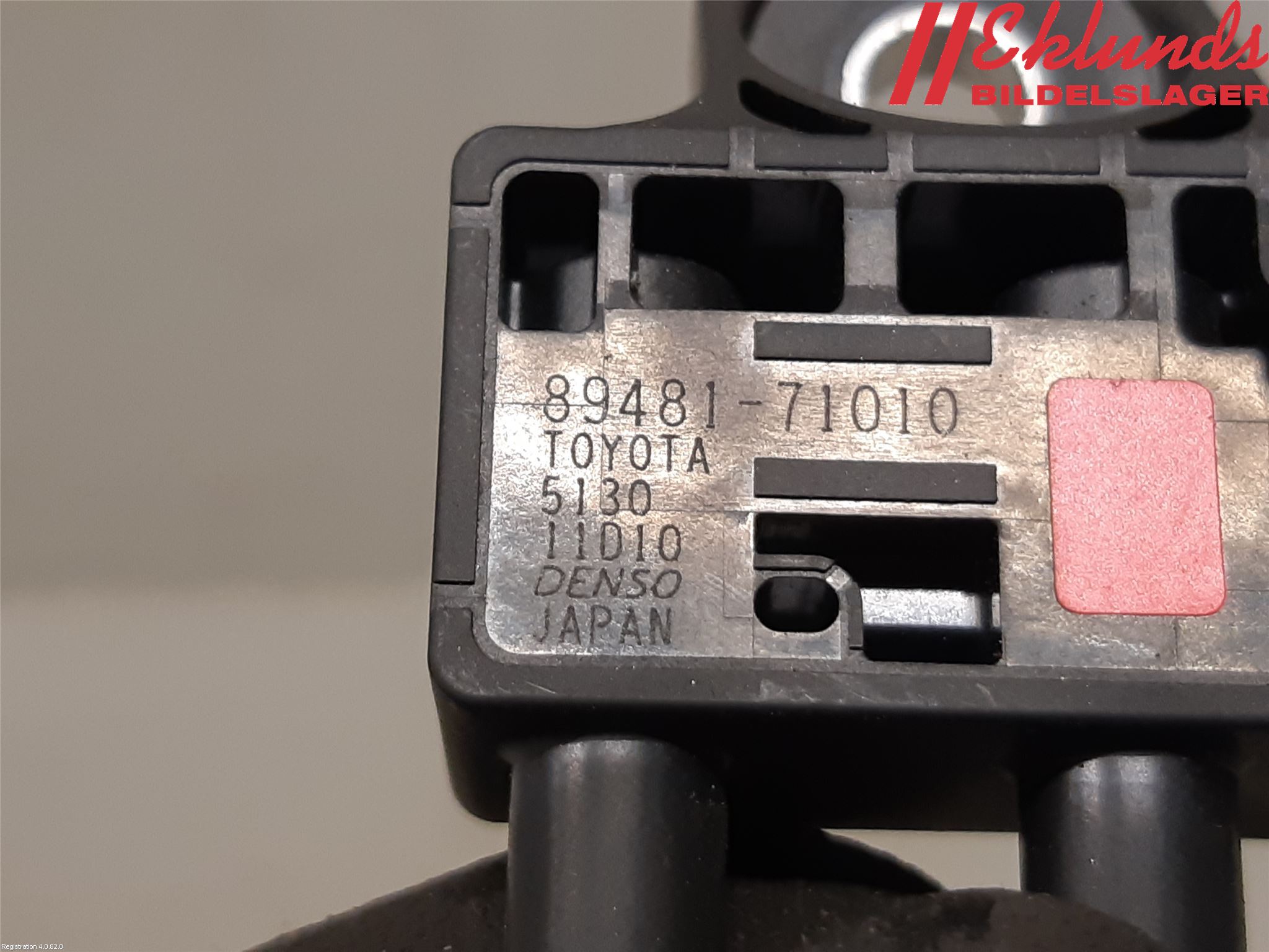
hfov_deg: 67.3
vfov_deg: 53.1
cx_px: 634
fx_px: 953
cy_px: 476
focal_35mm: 26
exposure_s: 1/50
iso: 100
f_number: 1.7
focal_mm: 3.93
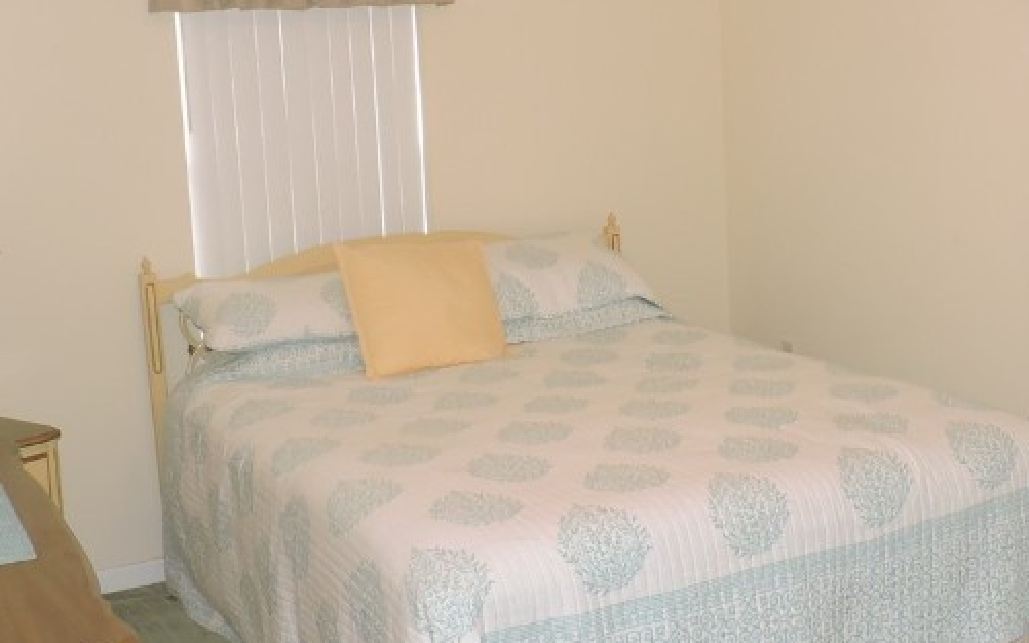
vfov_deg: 24.8
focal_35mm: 52
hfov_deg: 38.5
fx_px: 1458
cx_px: 672
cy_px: 259
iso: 200
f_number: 3
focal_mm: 4.3
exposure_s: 1/30
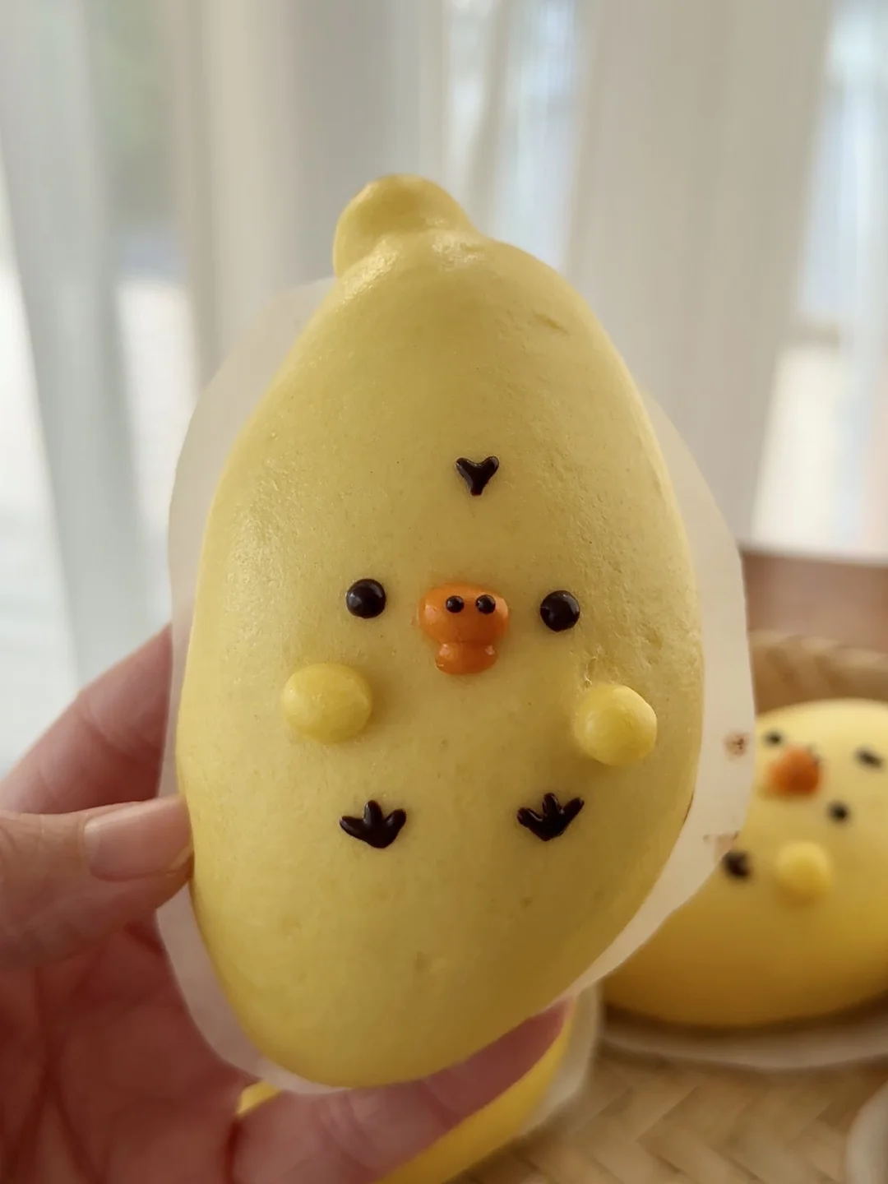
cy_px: 592
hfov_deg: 30.3
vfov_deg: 39.7
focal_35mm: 48
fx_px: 1642
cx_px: 444
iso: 125
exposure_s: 1/60
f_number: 1.78
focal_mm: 6.76
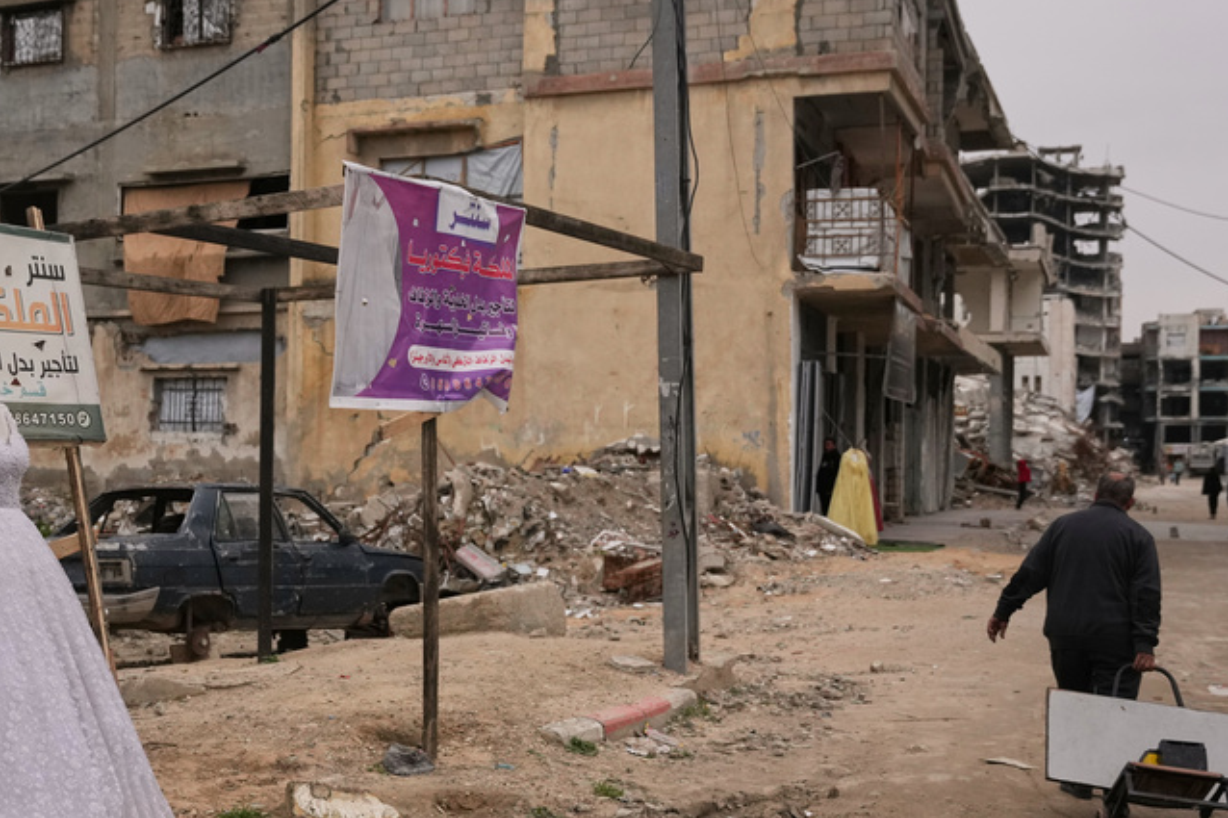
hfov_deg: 36.9
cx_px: 468
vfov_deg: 25.2
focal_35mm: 54
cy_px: 474
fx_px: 1829
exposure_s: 1/6400
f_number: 2.8
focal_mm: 33.4
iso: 800
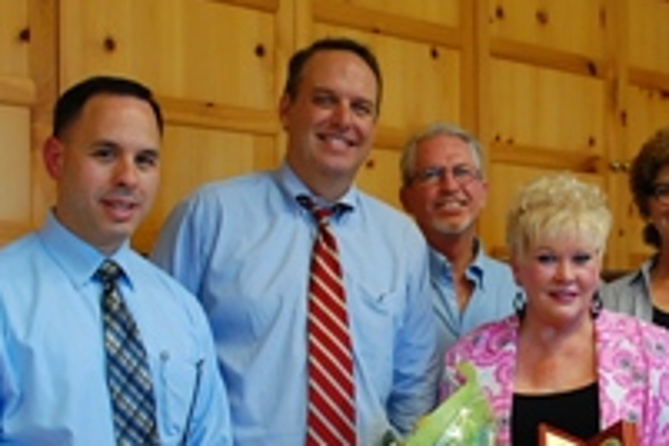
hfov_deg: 28.3
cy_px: 376
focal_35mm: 70
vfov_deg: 19.2
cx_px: 518
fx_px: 1301
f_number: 3.5
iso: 400
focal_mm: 24
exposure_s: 1/50
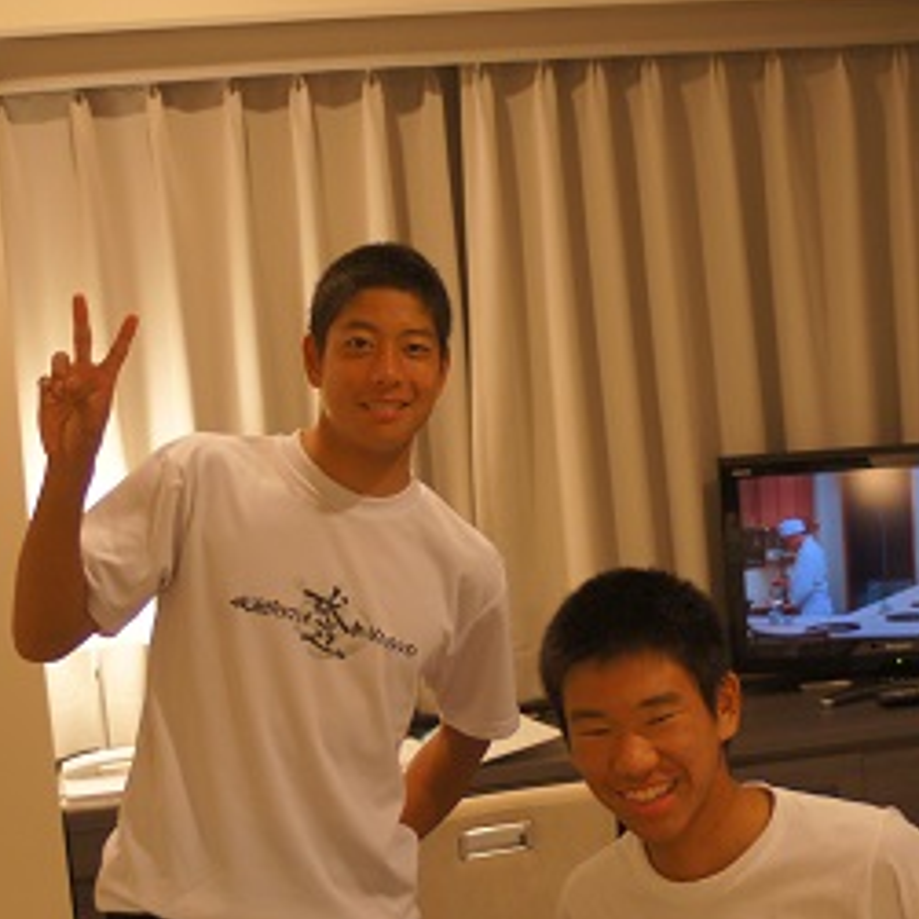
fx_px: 2103
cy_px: 584
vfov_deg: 24.6
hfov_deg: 24.7
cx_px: 476
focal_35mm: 70
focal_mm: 28
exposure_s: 1/50
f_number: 3.5
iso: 640
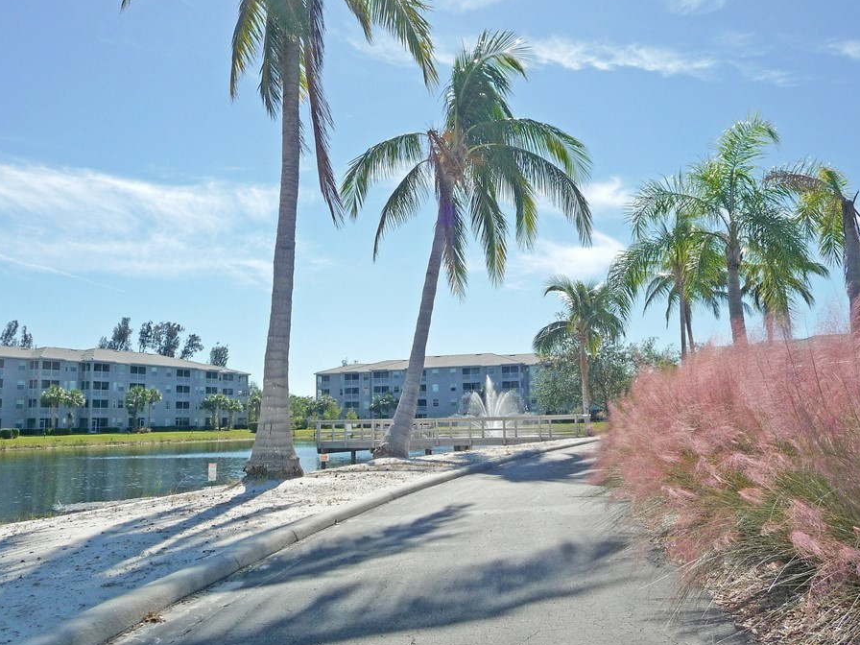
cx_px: 455
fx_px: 795
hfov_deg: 56.8
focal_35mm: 32
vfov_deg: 44.2
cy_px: 320
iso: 100
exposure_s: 1/400
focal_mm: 4.7
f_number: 8
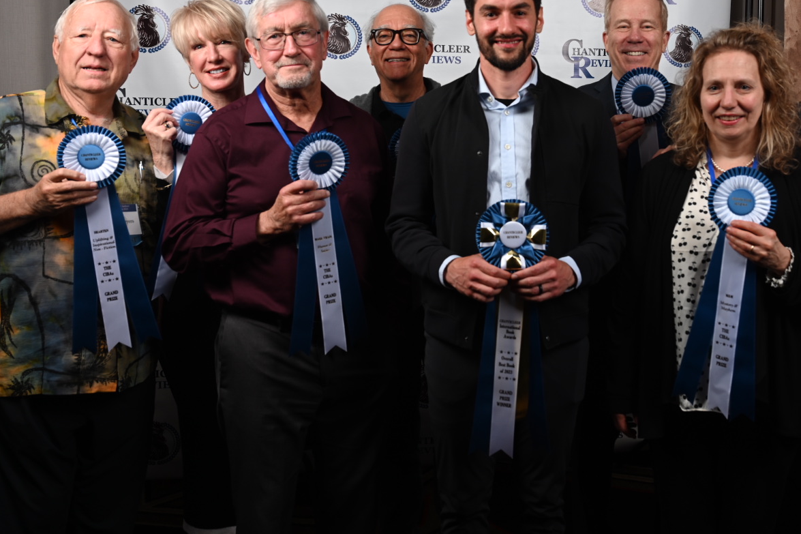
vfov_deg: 32.6
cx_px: 513
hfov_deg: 47.2
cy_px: 179
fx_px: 905
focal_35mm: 41
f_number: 4.5
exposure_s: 1/200
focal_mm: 29.5
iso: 250
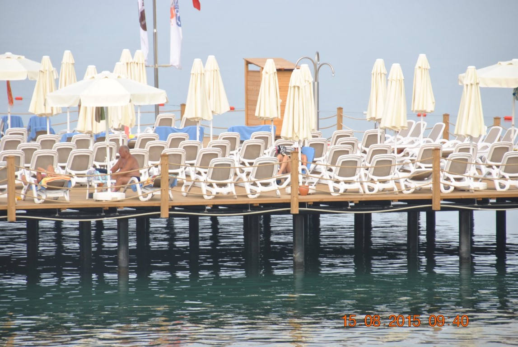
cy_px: 174
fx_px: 3674
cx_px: 259
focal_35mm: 255
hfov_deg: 8.1
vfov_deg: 5.4
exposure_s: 1/200
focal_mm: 170
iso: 100
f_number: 6.3
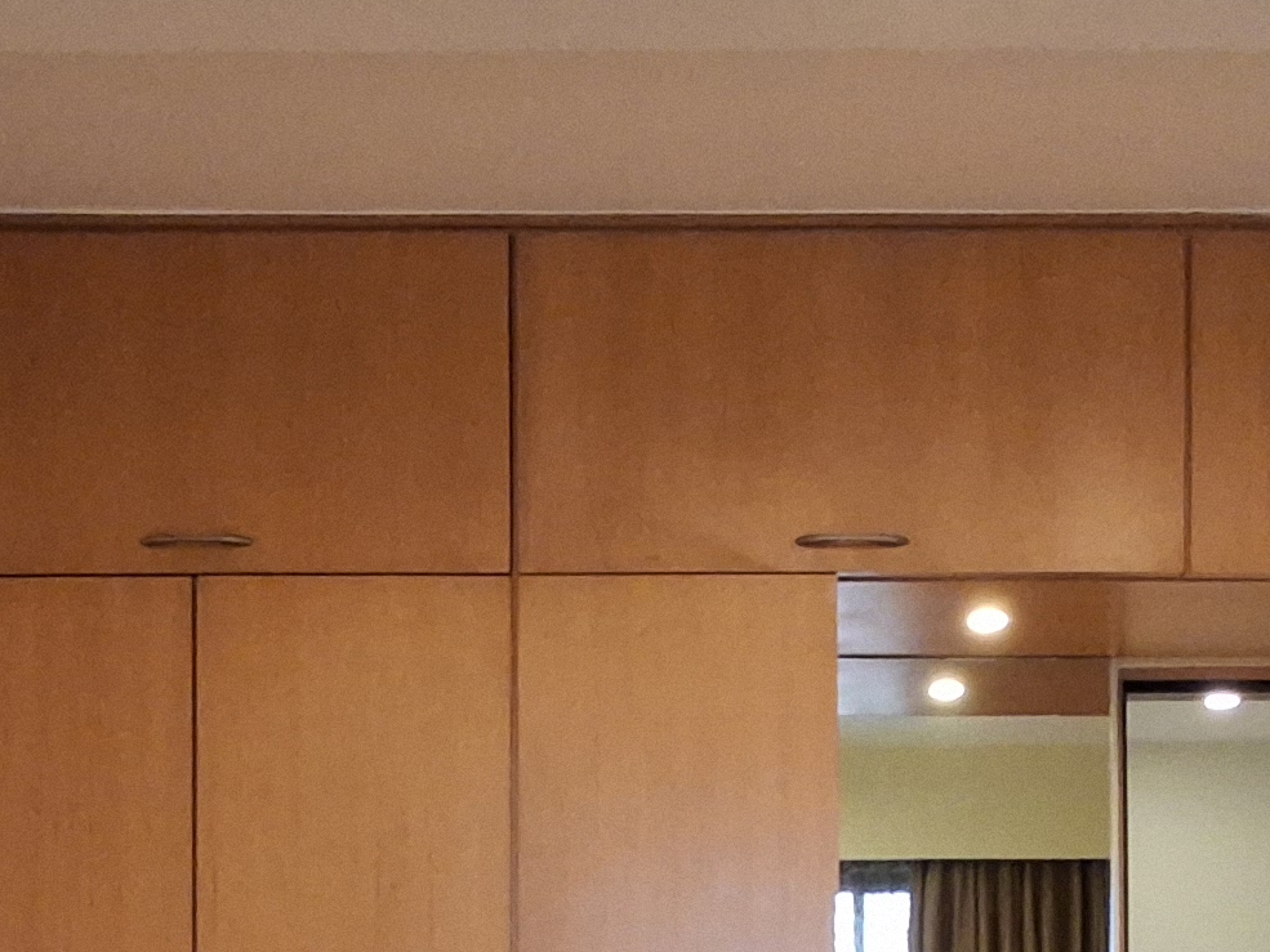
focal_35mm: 53
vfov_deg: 25.2
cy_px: 1087
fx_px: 1945
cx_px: 740
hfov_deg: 36.1
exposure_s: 1/50
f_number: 2.2
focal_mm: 1.64
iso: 640
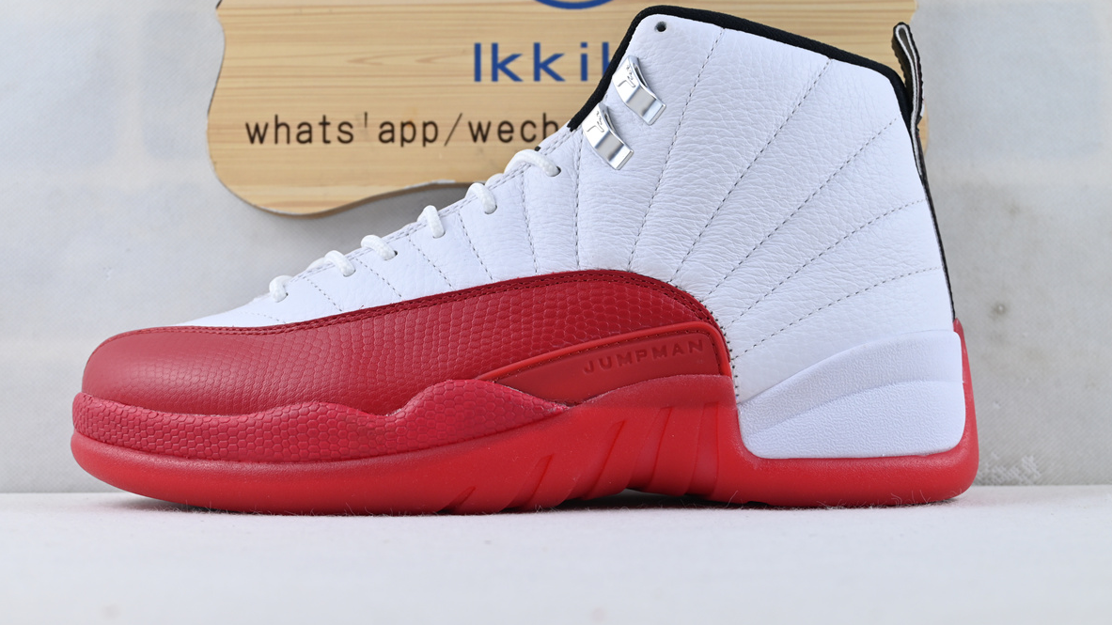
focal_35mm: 52
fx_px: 1527
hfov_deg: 40.0
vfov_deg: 23.1
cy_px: 304
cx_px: 555
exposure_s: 1/50
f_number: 5
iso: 100
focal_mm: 32.5
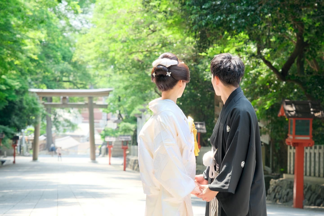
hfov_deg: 19.5
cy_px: 108
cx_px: 162
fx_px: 945
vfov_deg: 13.0
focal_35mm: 105
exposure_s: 1/160
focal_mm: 69.8
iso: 800
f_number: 5
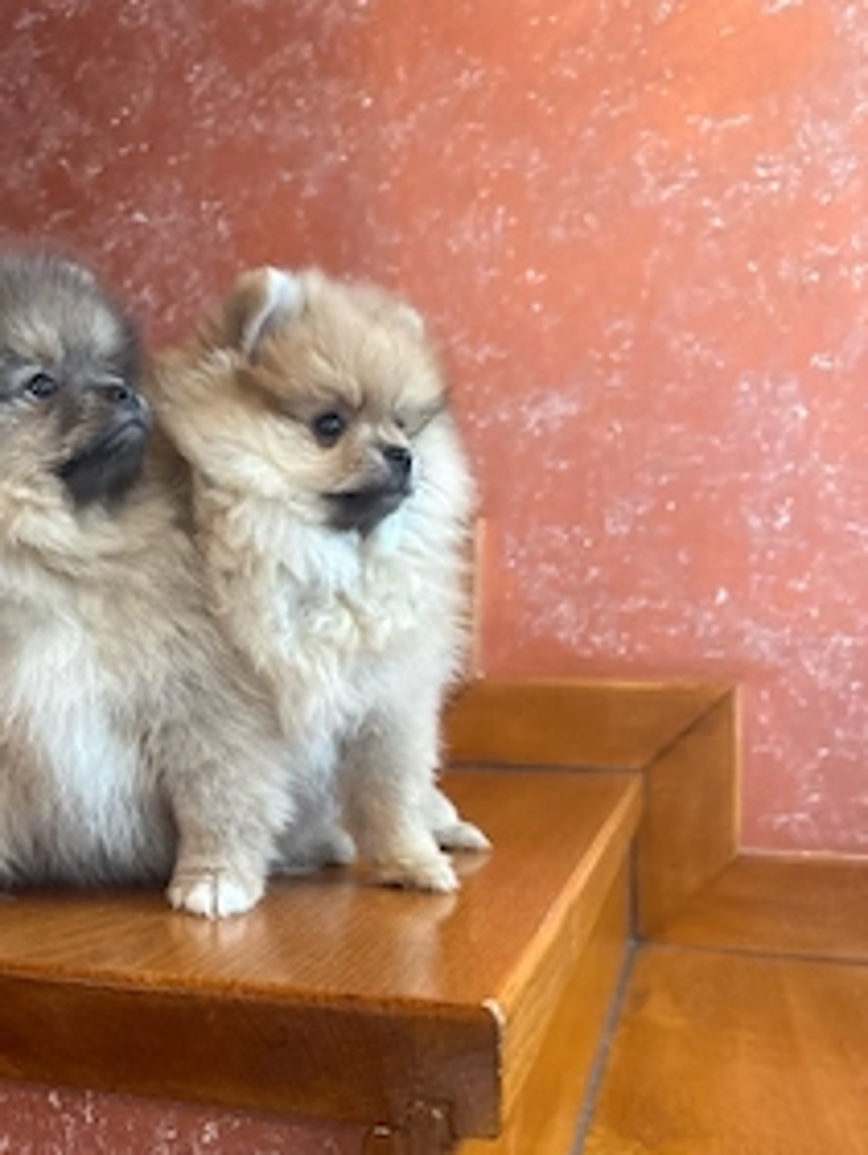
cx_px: 255
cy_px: 649
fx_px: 1236
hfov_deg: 38.0
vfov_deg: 50.0
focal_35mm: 37
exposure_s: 1/50
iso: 400
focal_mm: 5.96
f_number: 1.6
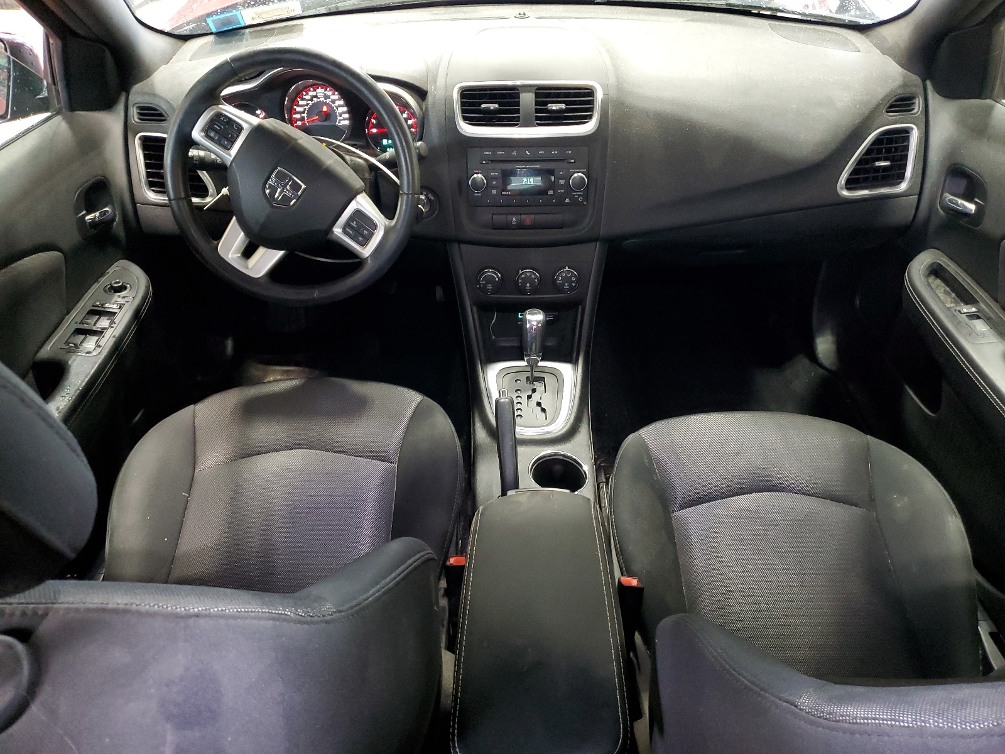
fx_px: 755
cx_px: 502
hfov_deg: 67.3
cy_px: 377
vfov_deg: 53.1
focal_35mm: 26
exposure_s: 1/17
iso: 300
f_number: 1.5
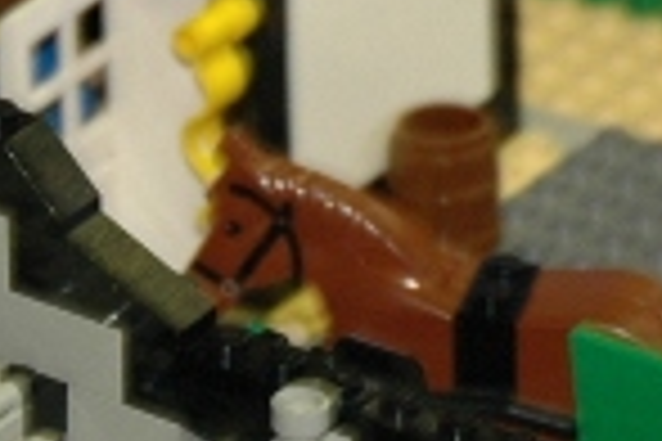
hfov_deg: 4.3
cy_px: 1028
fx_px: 8844
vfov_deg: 2.8
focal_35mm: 481
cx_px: 540
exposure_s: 1/15
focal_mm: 46
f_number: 4.5
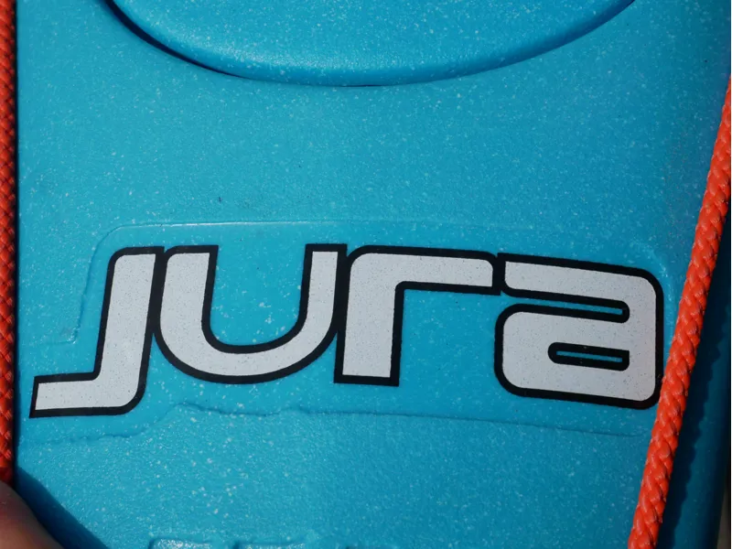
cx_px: 366
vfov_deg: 29.1
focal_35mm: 50
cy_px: 274
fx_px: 1057
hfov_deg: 38.2
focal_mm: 25
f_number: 11
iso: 200
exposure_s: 1/1000
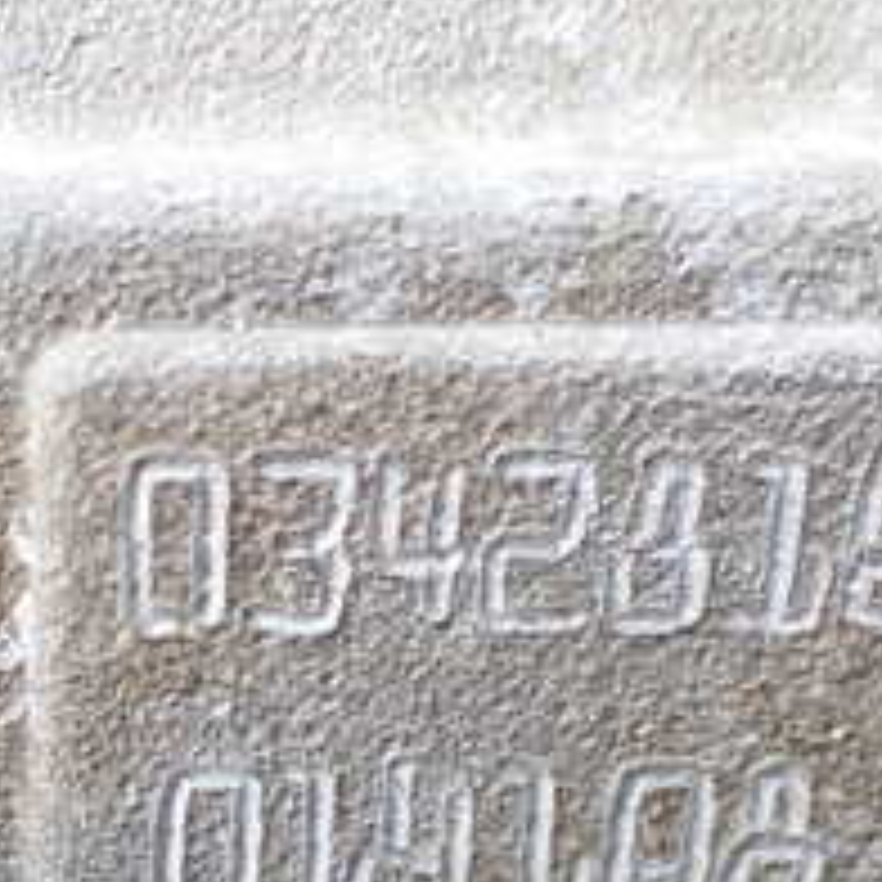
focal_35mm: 81
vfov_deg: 20.9
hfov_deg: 20.5
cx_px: -45
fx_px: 2335
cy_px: 792
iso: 160
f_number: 2.3
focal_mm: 5.4
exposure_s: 1/125
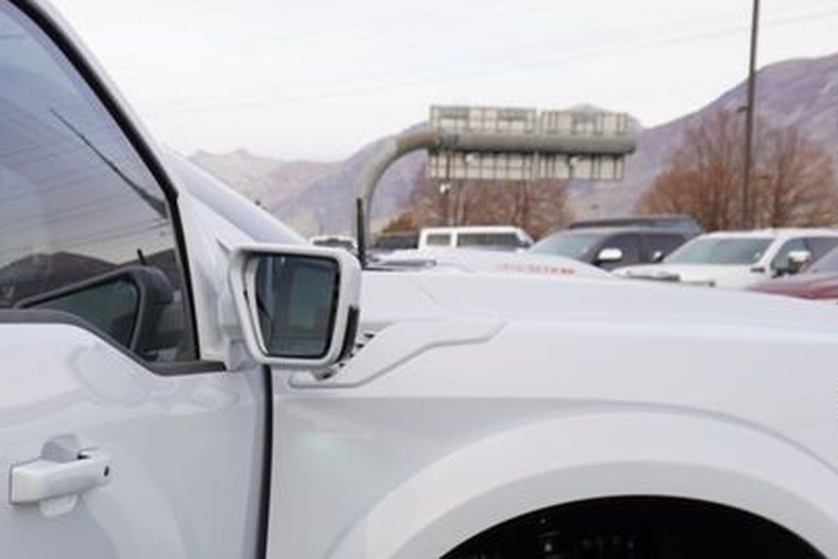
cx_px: -29
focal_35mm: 61
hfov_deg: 30.2
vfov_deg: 21.8
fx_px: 1420
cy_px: 507
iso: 100
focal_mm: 16
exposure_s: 1/125
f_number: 5.6
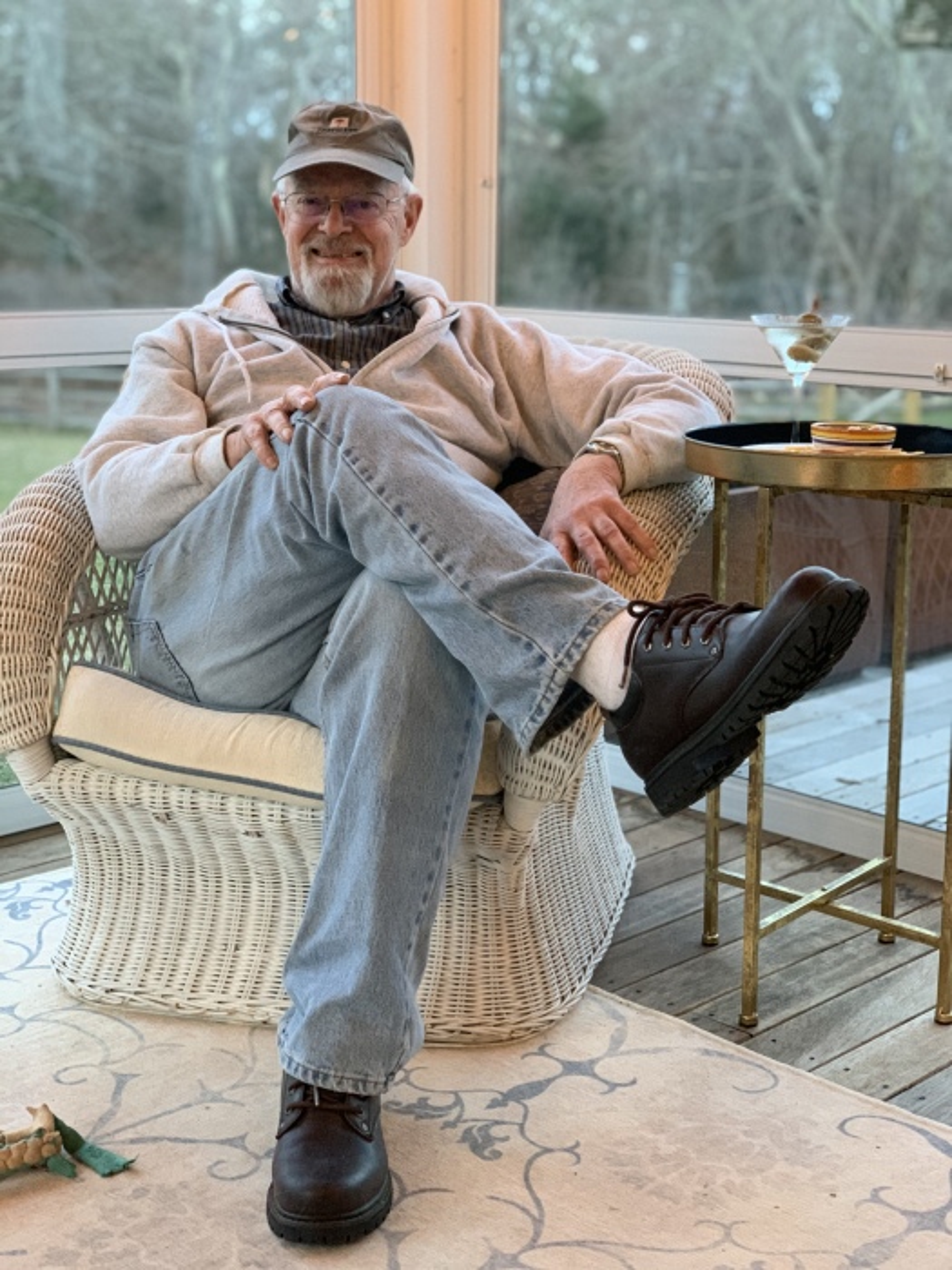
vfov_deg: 36.8
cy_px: 635
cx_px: 476
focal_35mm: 52
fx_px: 1907
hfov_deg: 28.0
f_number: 2.4
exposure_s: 1/40
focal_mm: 6
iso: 320
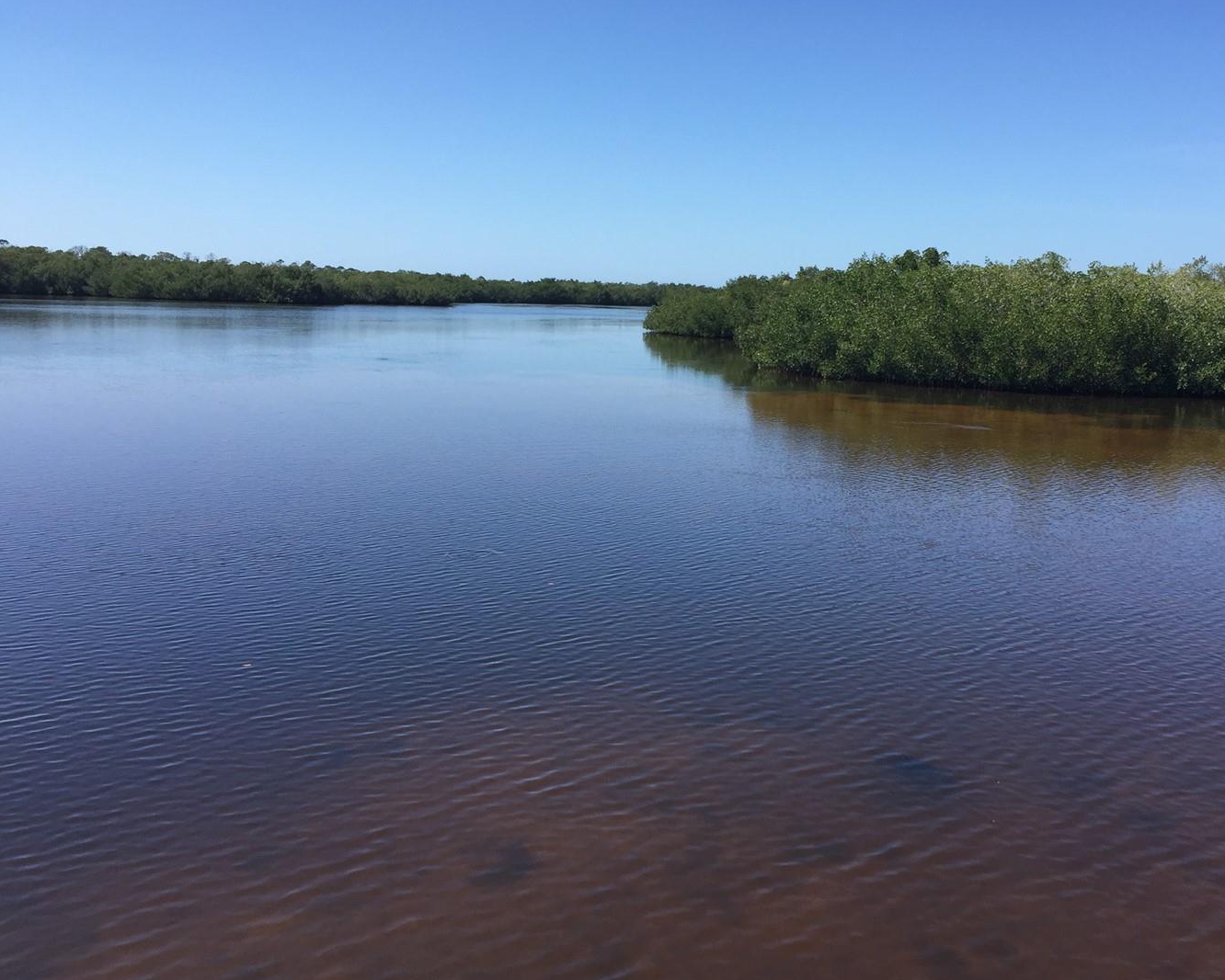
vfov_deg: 43.4
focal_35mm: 34
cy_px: 467
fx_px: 1233
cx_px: 719
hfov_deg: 52.6
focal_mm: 4.15
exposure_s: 1/1582
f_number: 2.2
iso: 32
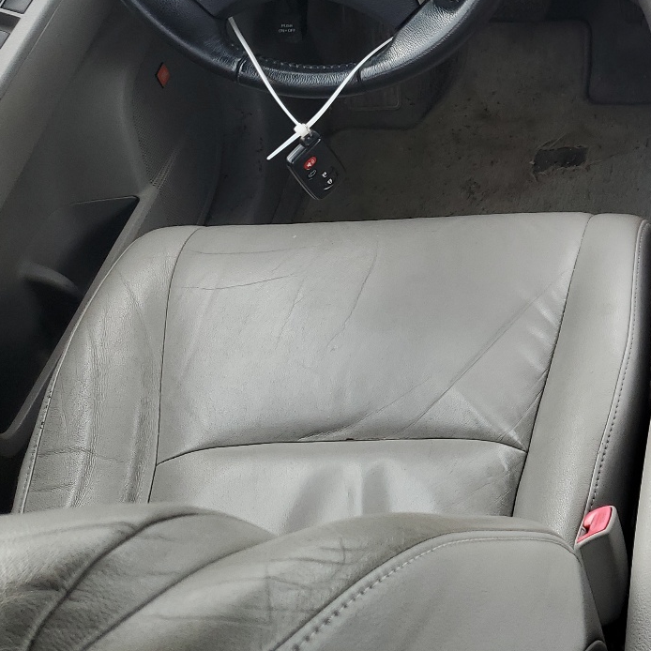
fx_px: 1128
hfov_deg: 28.7
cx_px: 745
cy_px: 140
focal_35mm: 53
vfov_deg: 31.5
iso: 50
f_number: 1.5
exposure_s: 1/135
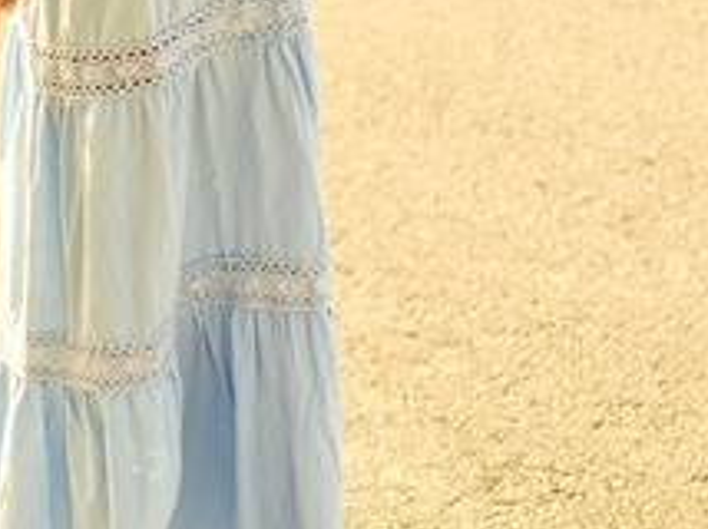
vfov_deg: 7.9
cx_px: -151
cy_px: -443
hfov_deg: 10.8
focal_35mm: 180
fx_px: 3677
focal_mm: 50
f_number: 2.8
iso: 100
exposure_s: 1/500
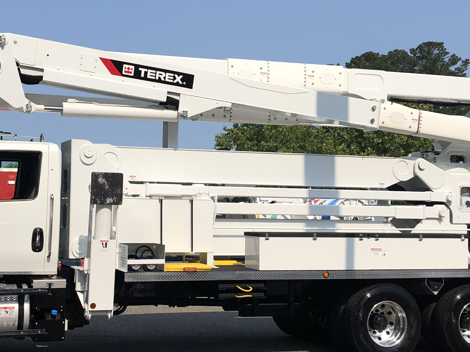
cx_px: 184
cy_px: 172
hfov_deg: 33.1
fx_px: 788
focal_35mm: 58
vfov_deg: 25.2
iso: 20
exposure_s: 1/3436
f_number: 1.8
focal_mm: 3.99
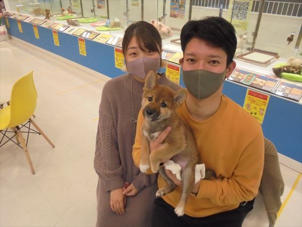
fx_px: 227
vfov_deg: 53.1
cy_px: 114
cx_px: 151
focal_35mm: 26
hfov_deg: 67.3
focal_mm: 4.6
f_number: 3.5
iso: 400
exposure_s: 1/200
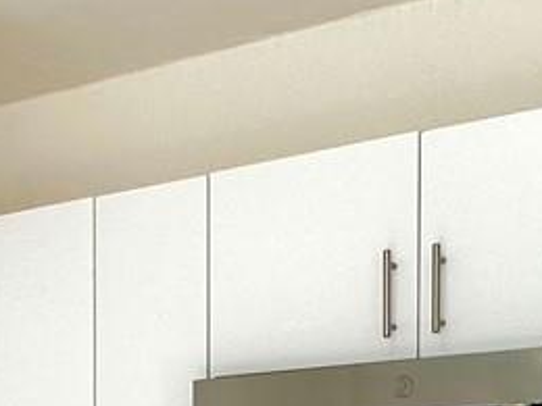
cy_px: 631
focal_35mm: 86
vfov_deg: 15.6
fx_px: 1347
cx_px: 121
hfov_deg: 22.5
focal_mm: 2.22
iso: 40
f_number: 2.2
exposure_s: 1/186
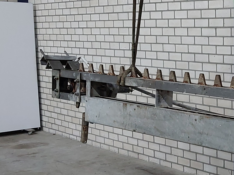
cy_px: 105
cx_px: 269
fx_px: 473
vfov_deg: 21.0
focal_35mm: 70
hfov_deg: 25.4
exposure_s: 1/50
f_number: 1.8
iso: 400
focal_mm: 4
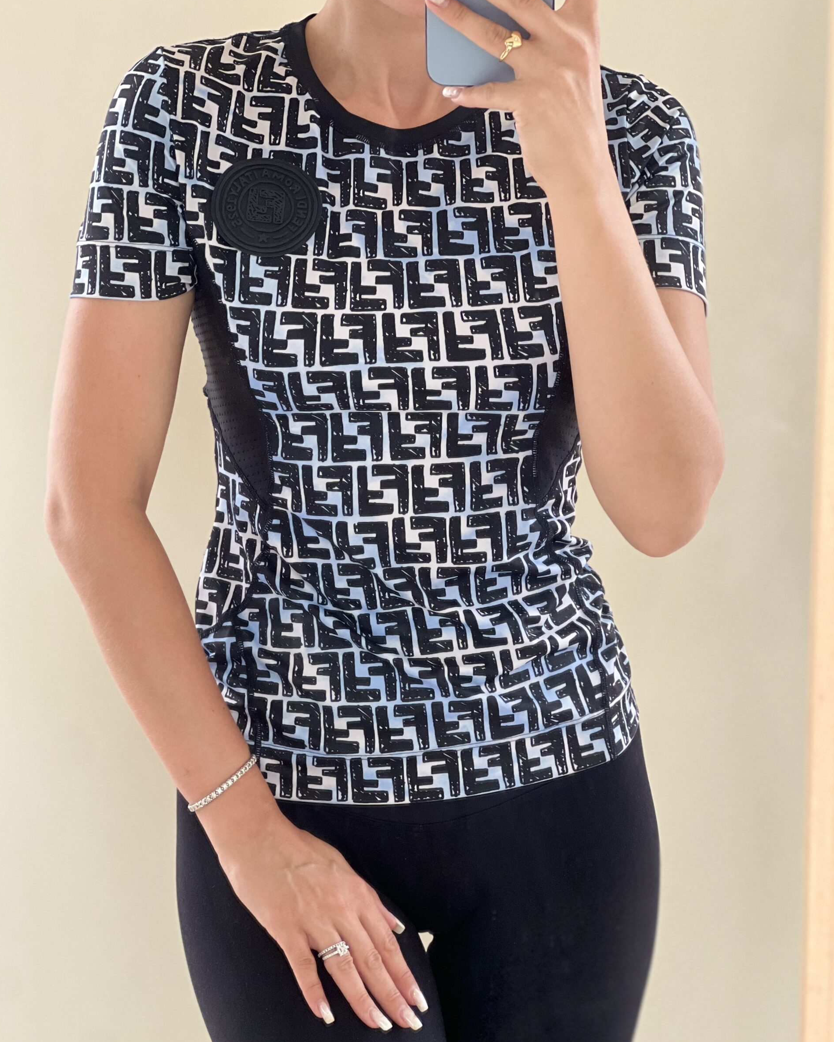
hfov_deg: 18.9
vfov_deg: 23.6
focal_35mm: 81
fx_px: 2499
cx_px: 416
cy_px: 541
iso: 250
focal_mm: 9
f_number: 2.8
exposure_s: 1/86
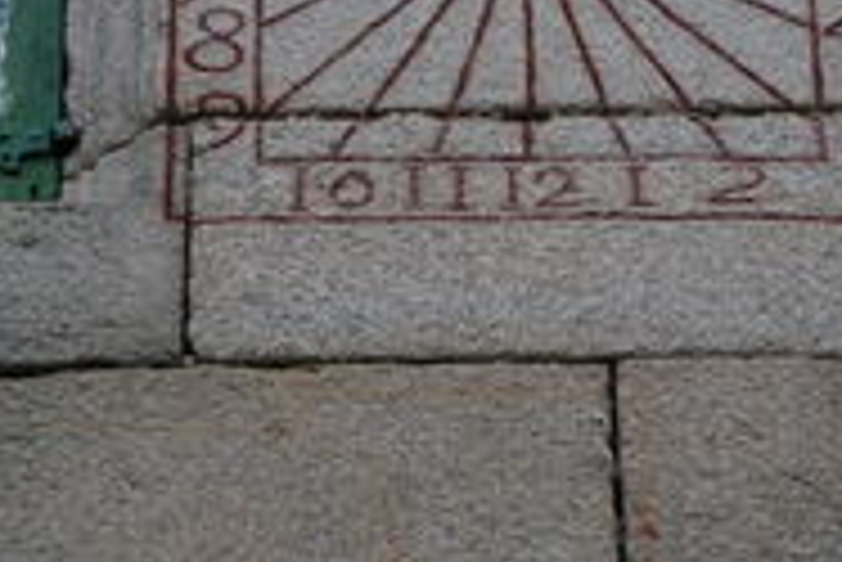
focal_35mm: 315
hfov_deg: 6.5
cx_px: 554
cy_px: 45
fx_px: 7373
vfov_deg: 4.4
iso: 320
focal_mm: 80
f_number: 5.3
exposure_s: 1/125
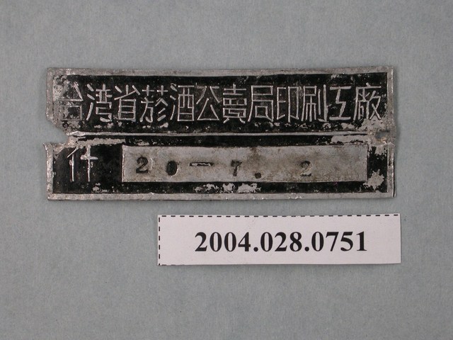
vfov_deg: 9.8
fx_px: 1976
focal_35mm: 151
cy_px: 170
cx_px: 226
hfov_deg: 13.1
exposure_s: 1/30
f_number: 5
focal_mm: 31.3
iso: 100
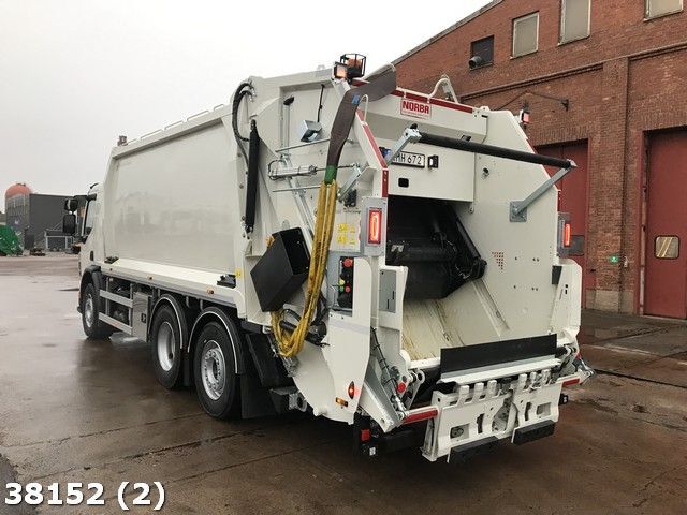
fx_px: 556
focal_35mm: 28
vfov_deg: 49.7
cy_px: 258
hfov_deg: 63.4
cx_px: 344
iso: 20
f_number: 1.8
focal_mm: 3.99
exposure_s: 1/40
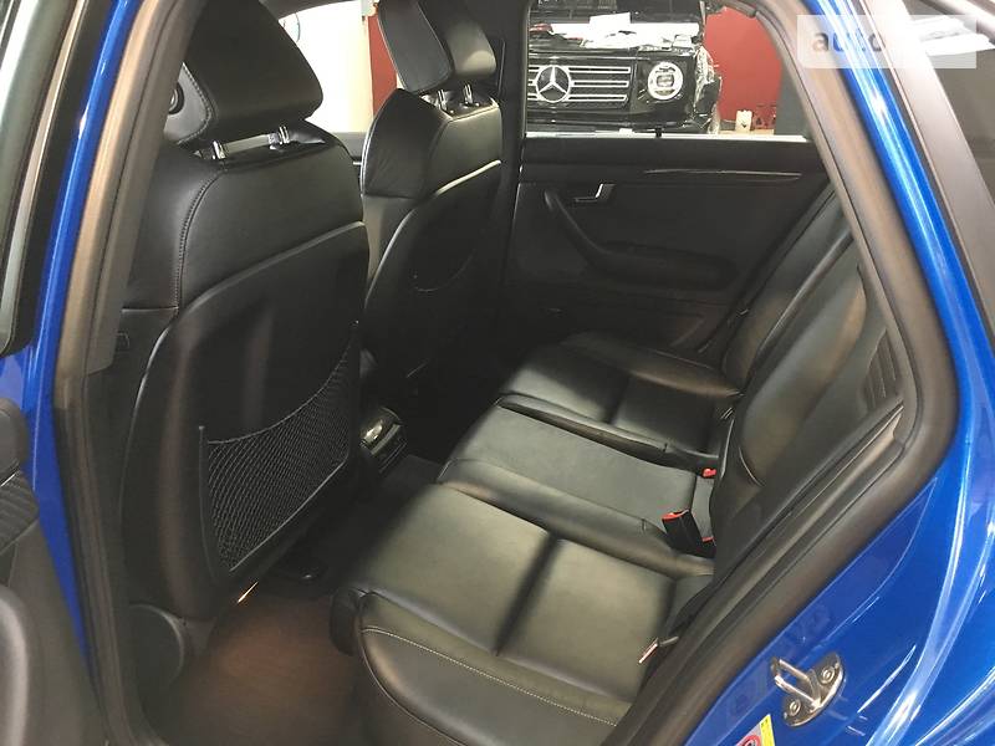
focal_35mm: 29
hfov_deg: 61.7
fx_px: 834
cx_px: 498
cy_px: 373
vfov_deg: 48.2
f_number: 2.2
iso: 200
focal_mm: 4.2
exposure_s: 1/25
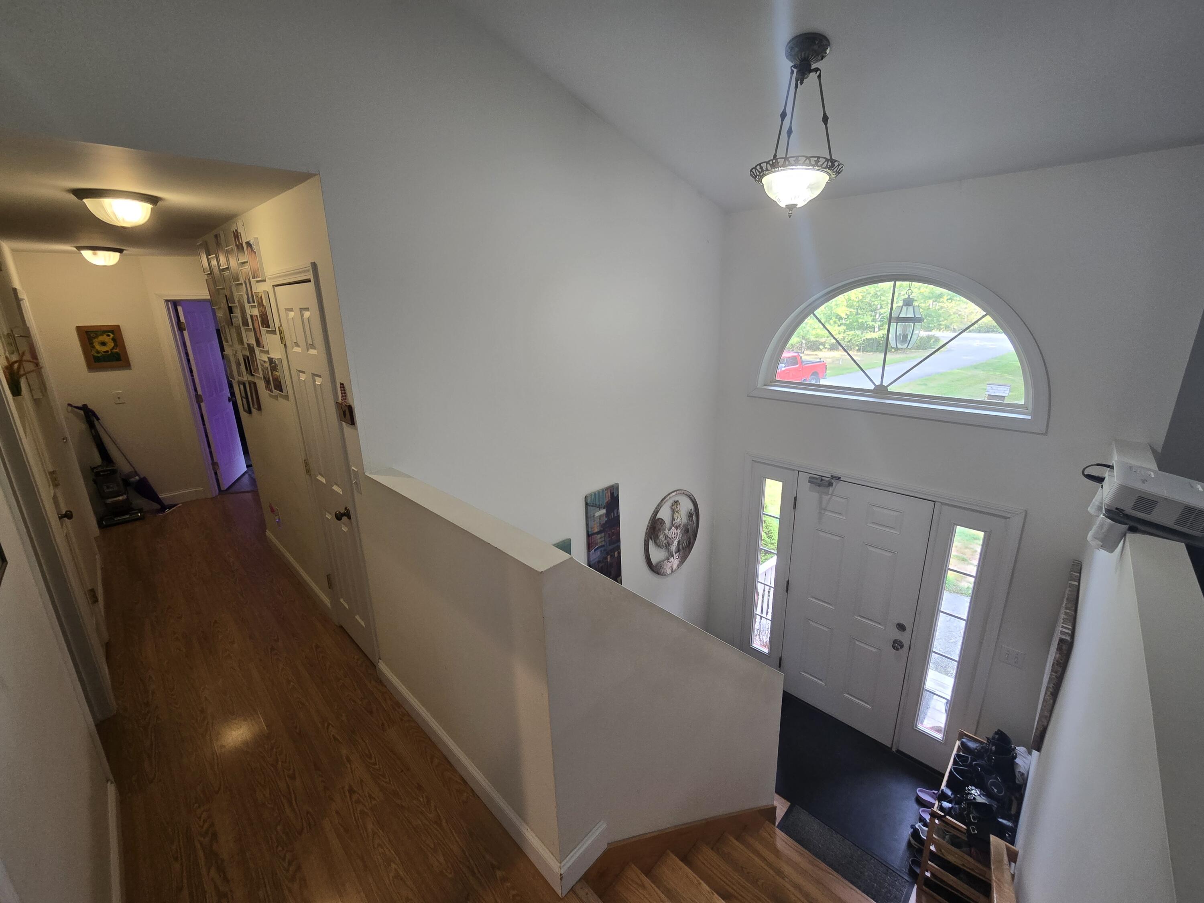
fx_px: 452
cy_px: 452
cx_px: 602
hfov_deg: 106.2
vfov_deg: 89.9
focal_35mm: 13
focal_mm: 2.2
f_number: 2.2
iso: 125
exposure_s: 1/60
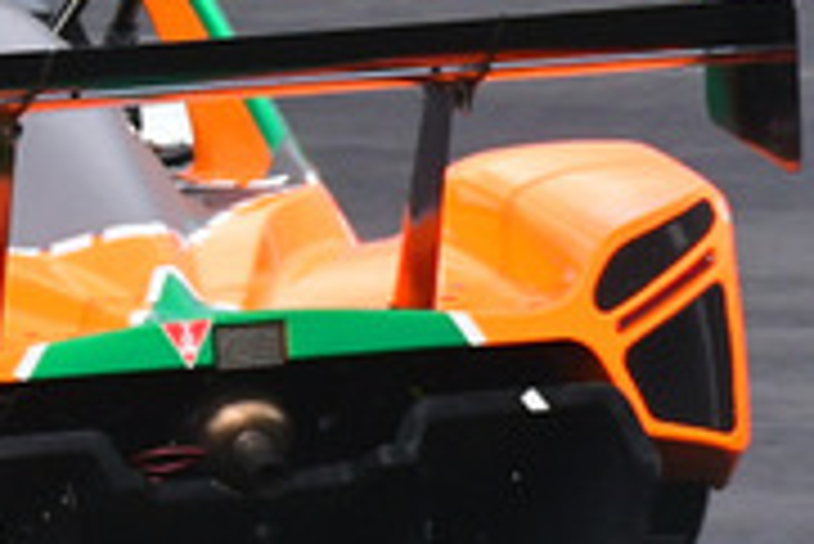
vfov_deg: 0.6
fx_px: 50982
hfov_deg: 0.9
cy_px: 22
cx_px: -760
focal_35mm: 2253
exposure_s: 1/640
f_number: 10
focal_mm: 340
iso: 1250
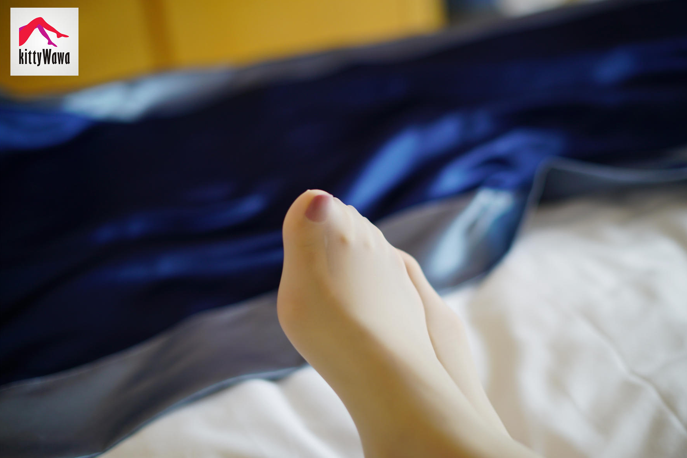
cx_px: 350
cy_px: 230
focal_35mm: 51
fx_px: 973
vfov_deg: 26.5
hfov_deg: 38.9
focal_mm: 50
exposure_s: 1/60
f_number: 2
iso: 160
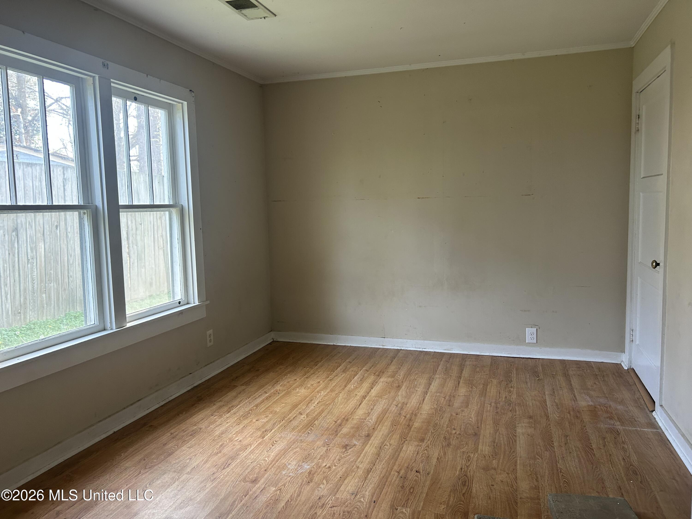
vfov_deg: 53.1
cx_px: 346
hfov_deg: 67.3
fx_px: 520
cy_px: 260
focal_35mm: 26
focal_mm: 5.7
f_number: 1.5
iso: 125
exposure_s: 1/74
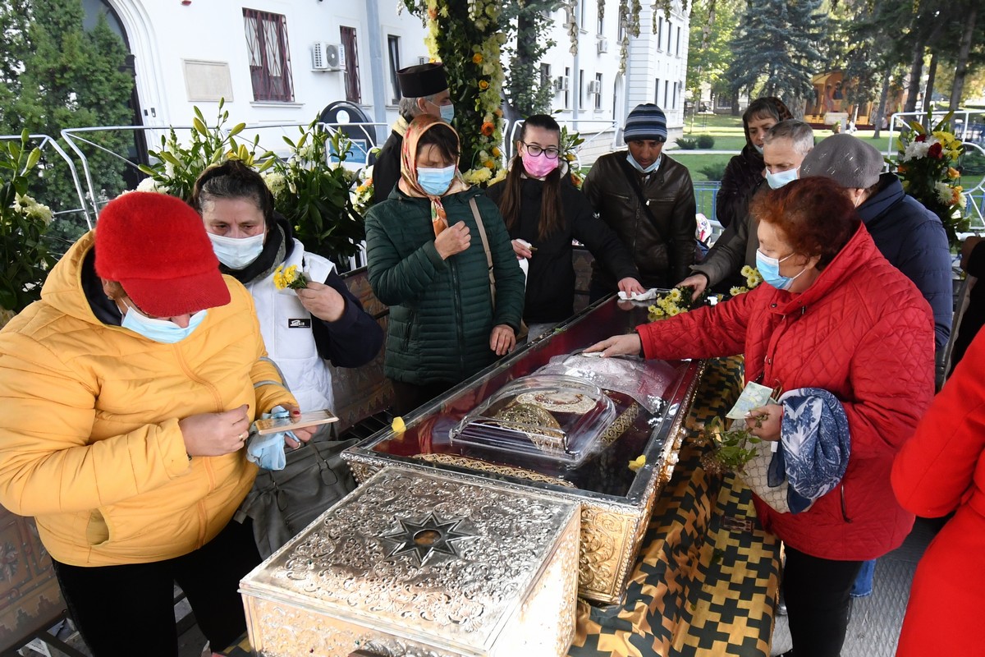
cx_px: 492
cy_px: 328
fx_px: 410
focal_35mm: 15
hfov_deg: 100.4
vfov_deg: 77.3
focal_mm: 10
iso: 1250
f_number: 4.5
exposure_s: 1/640
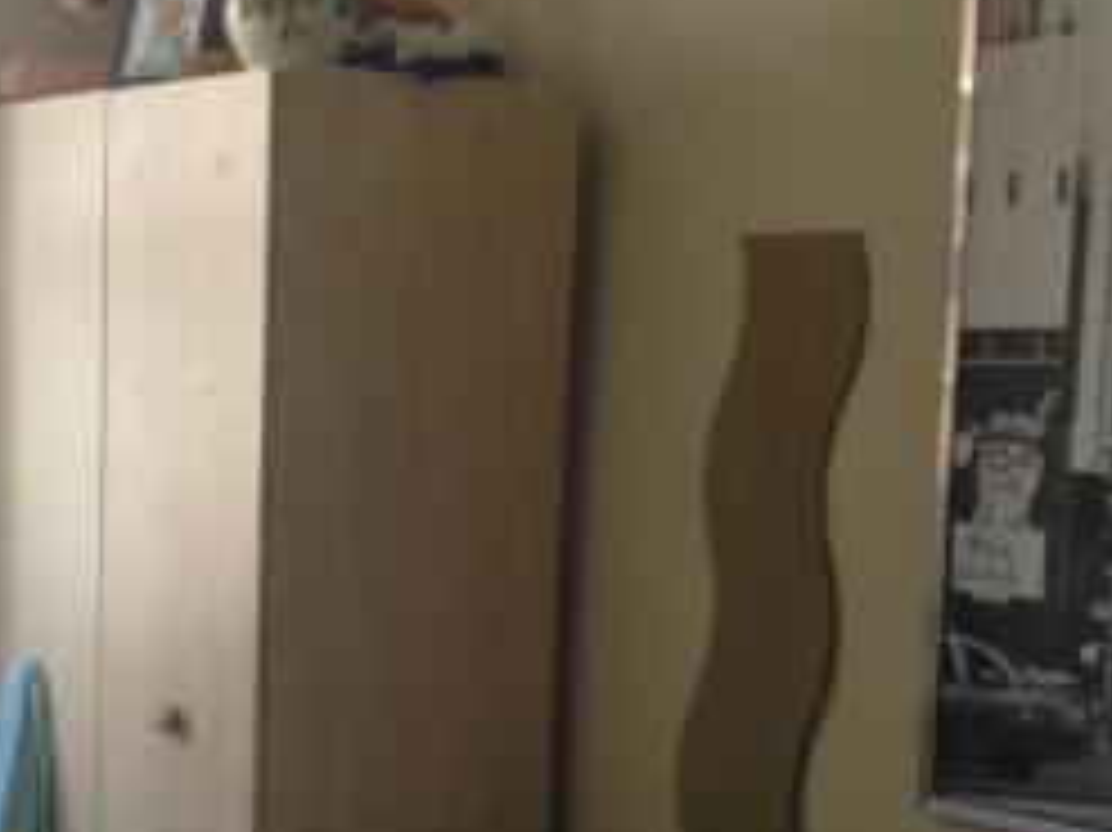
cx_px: -20
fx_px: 2504
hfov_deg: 23.9
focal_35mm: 78
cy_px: 623
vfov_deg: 18.8
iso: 50
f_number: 2.4
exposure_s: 1/30
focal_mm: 4.12
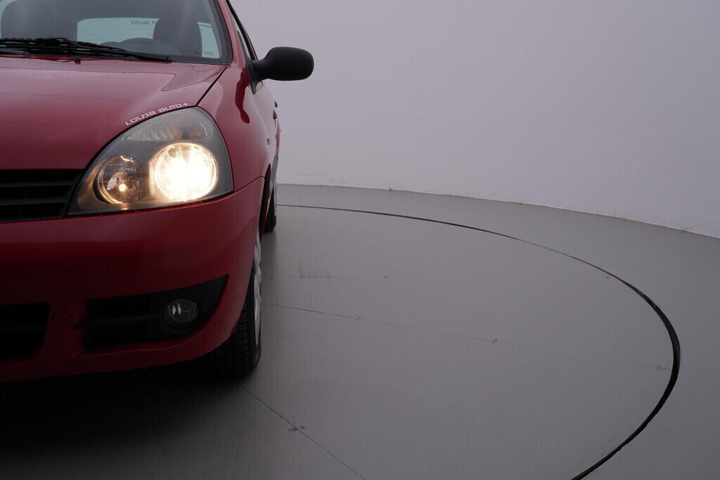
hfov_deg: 53.1
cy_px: 240
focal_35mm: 36
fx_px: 720
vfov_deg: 36.9
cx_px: 360
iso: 125
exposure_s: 1/125
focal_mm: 24
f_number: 5
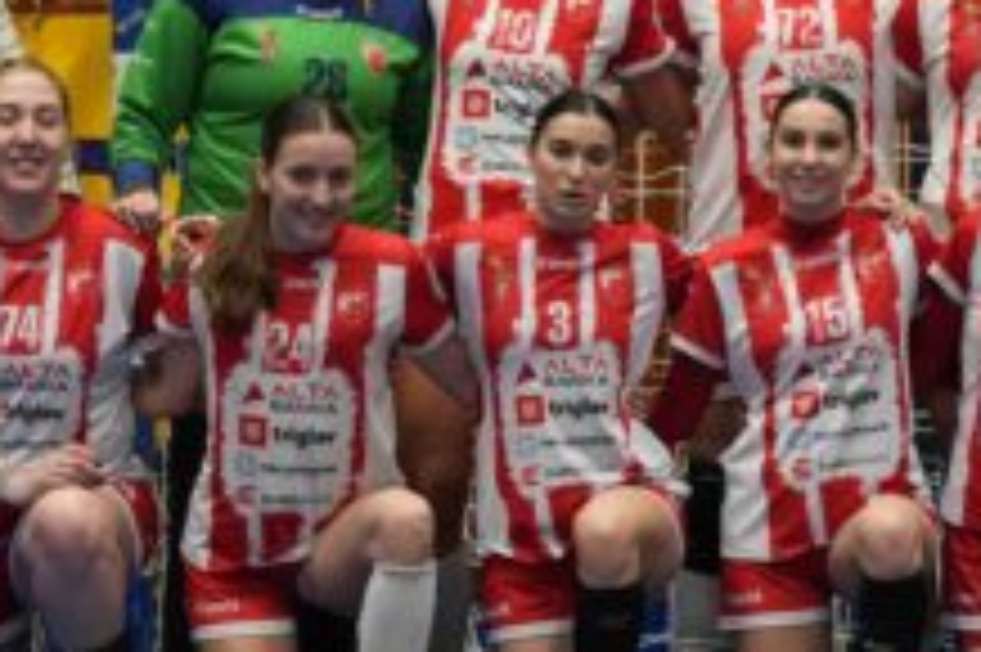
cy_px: 216
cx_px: 1035
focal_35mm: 224
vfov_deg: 6.1
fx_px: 6099
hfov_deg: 9.1
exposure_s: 1/250
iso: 3200
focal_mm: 70
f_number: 4.5
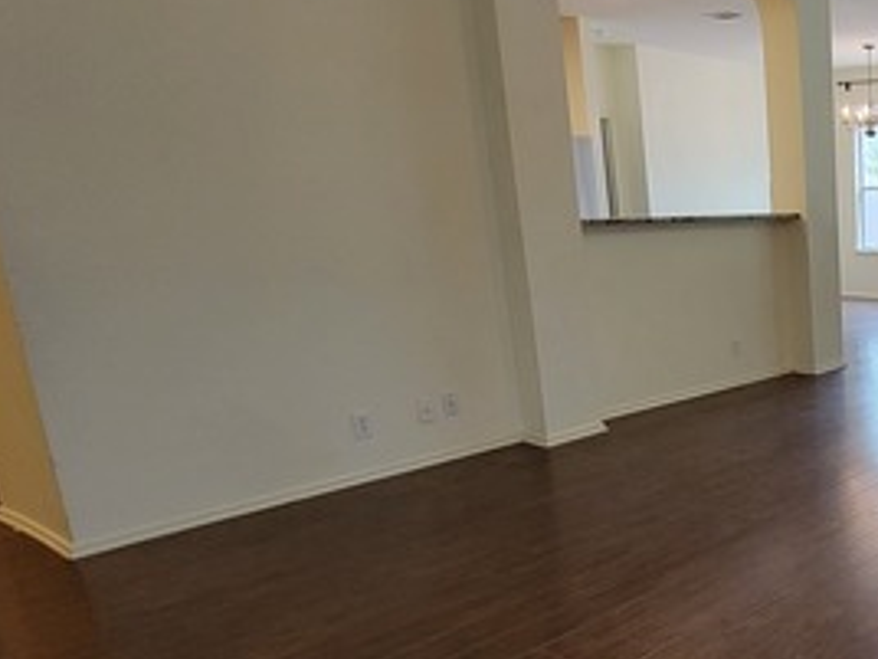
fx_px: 786
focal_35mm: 31
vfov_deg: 45.4
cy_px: 367
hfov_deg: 43.7
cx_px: 983
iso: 320
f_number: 2.2
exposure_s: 1/60
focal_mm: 2.2
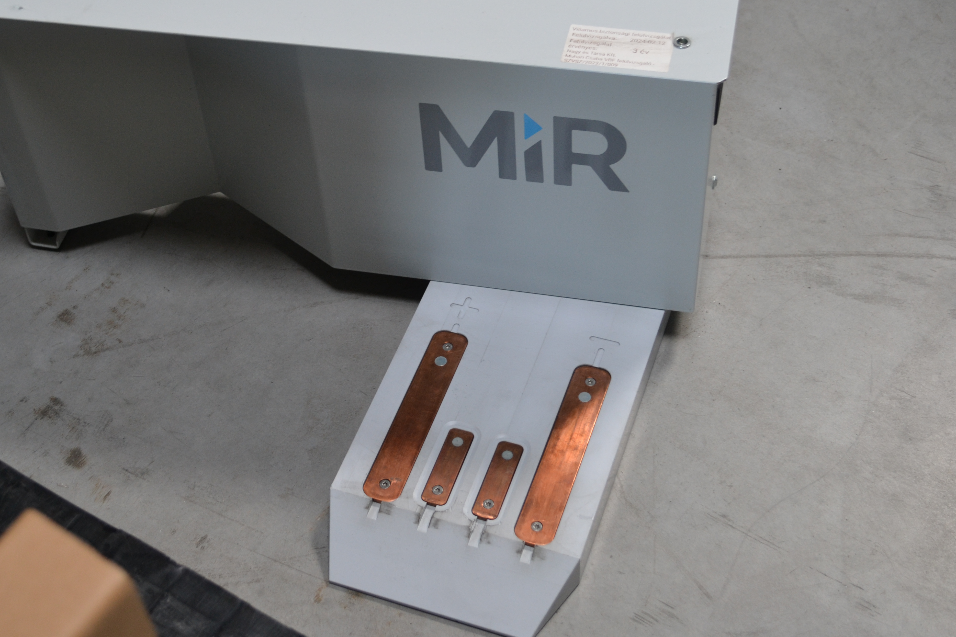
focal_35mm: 54
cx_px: 401
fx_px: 1424
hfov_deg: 37.0
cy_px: 260
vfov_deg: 25.2
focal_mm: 29
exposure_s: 1/30
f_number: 4.5
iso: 400
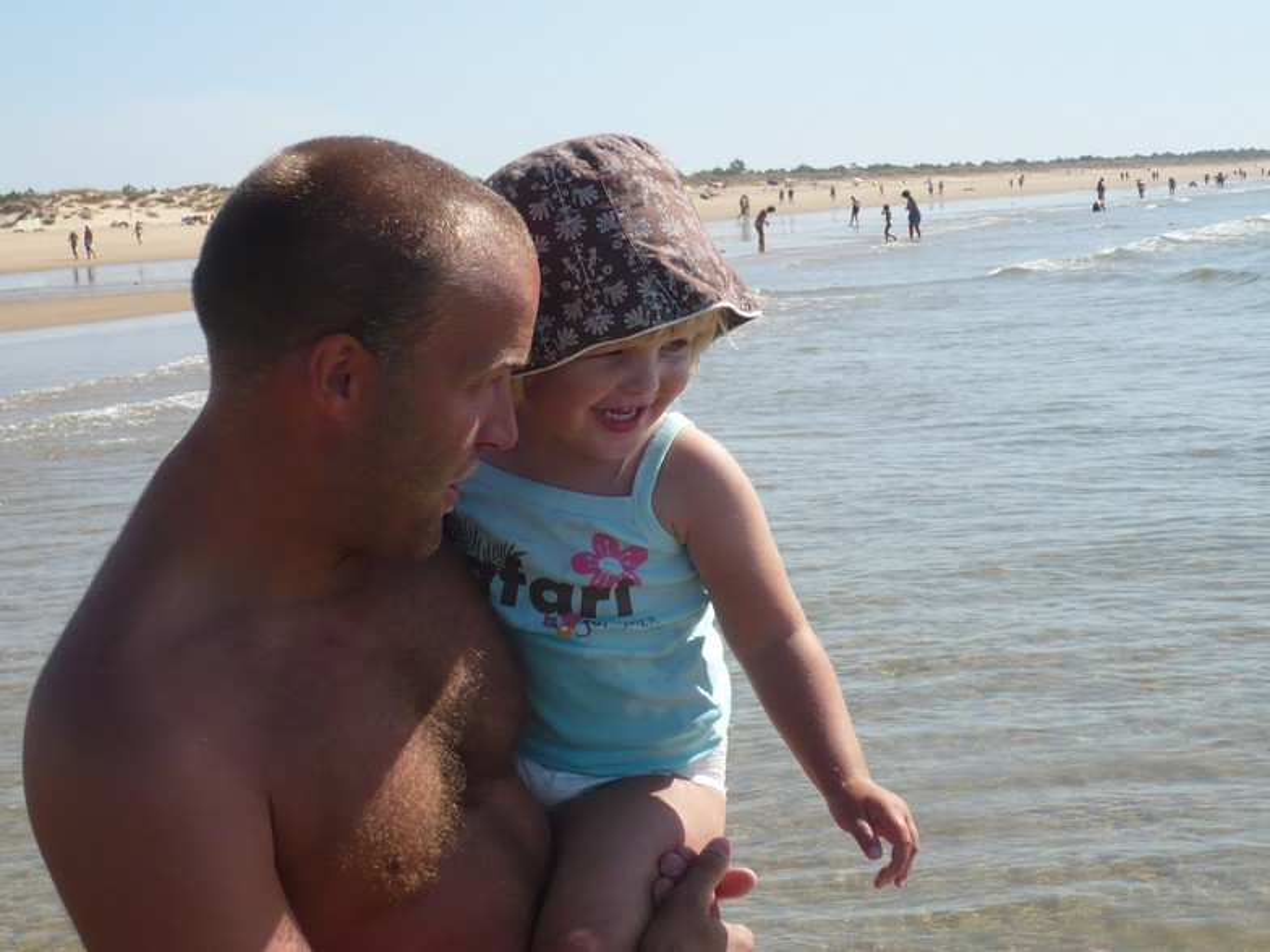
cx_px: 635
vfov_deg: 20.4
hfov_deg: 27.0
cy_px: 476
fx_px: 2642
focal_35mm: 72
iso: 100
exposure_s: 1/1000
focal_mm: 9.9
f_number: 3.7
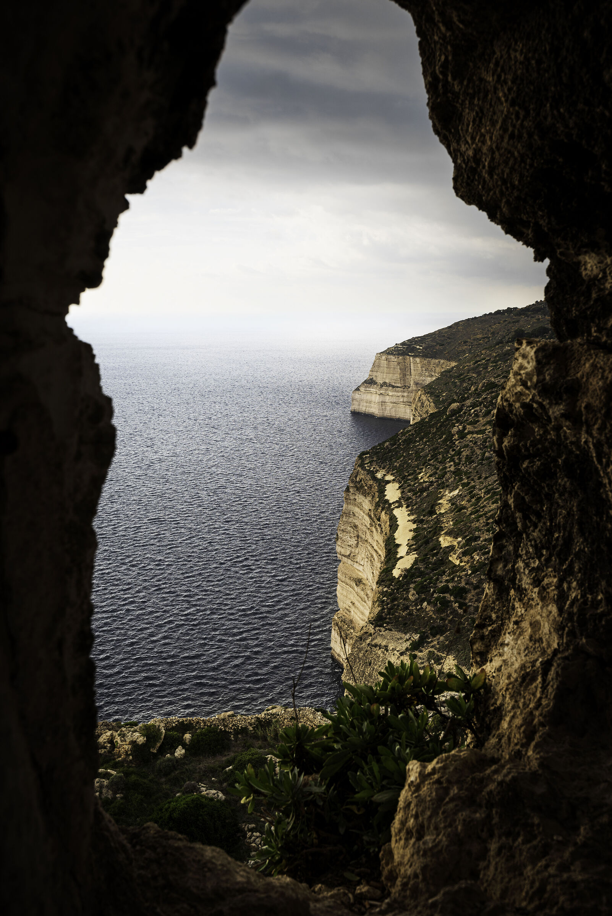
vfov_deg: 54.4
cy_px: 458
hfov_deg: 37.9
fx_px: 892
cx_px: 306
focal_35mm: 35
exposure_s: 1/100
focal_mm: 35
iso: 64
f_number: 9
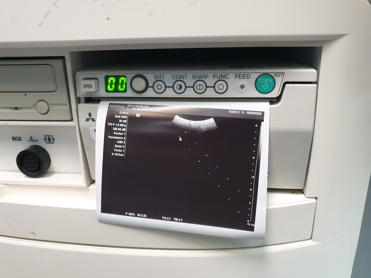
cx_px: 186
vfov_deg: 53.1
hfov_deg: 67.3
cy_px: 139
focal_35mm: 26
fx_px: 279
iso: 320
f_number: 2.4
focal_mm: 4.3
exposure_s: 1/33
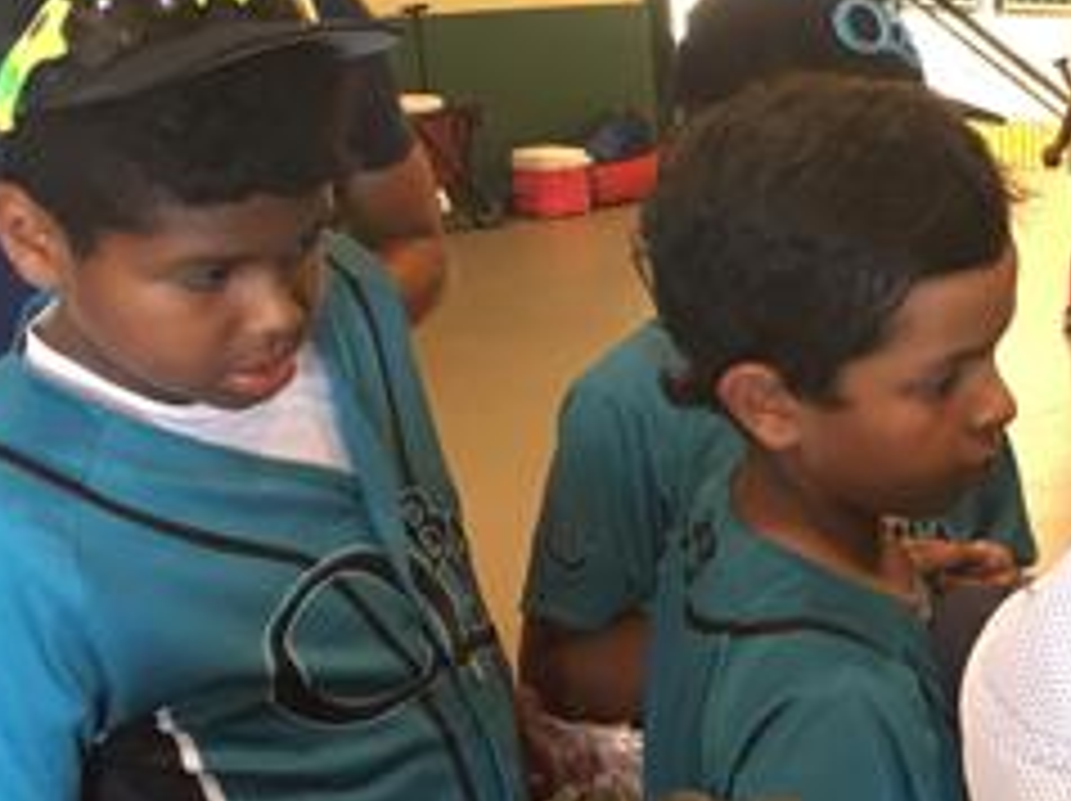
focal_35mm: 67
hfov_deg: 27.2
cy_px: 585
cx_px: 1102
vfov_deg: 21.7
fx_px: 2071
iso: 200
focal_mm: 4.15
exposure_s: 1/30
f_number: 2.2
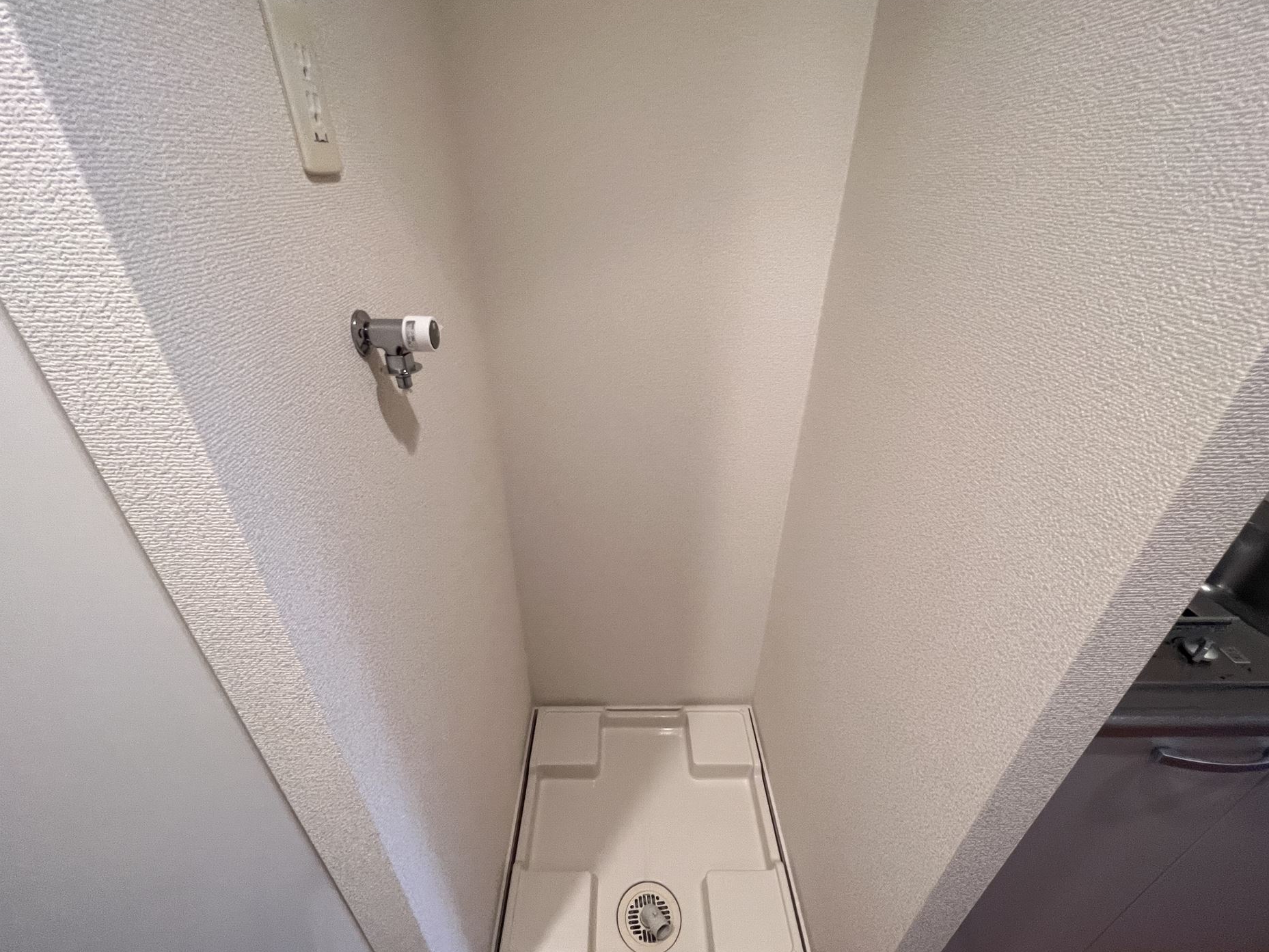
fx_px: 513
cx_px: 628
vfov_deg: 85.6
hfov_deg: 102.1
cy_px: 504
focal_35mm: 14
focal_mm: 1.57
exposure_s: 1/100
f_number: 1.8
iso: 250
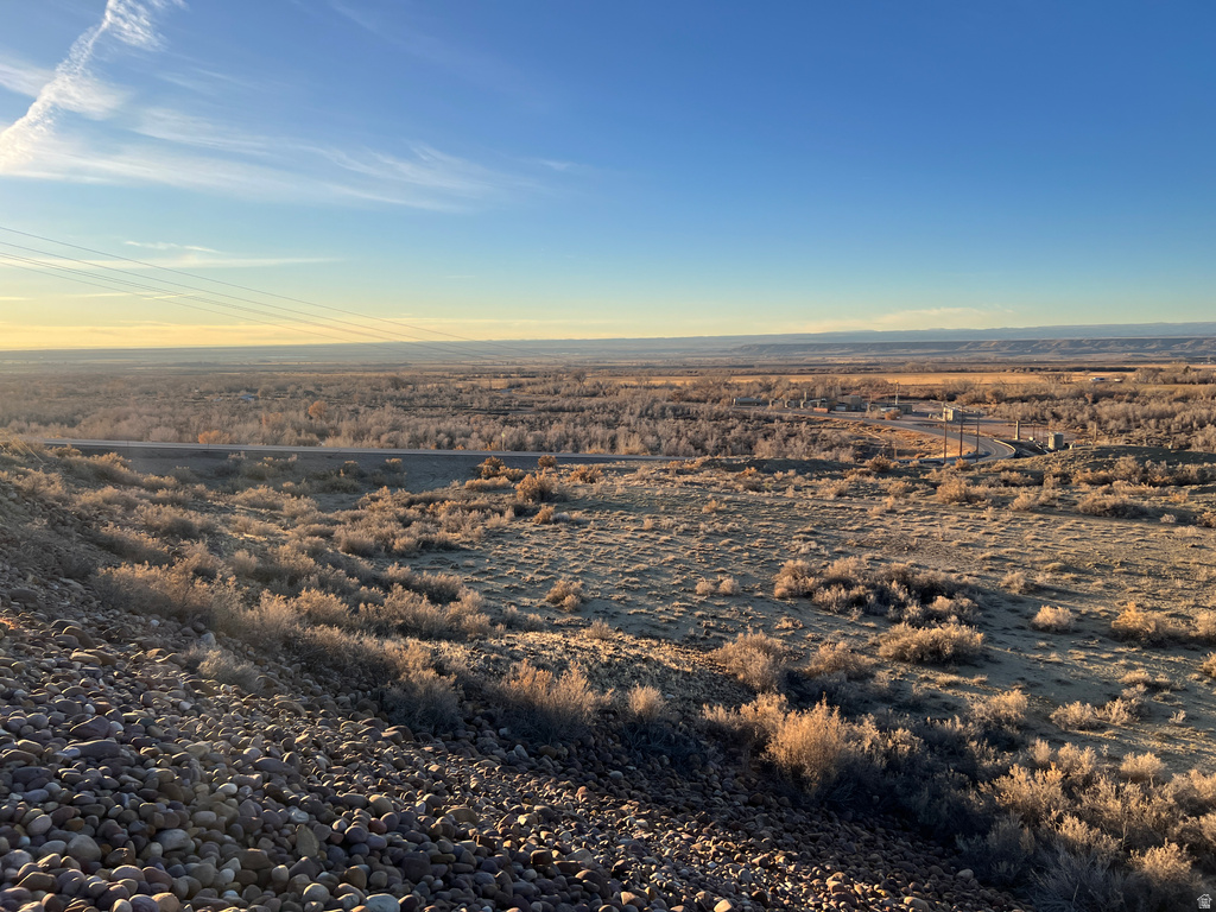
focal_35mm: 26
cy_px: 456
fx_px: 913
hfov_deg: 67.3
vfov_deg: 53.1
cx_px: 608
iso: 50
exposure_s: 1/2571
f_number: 1.5
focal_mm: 5.7
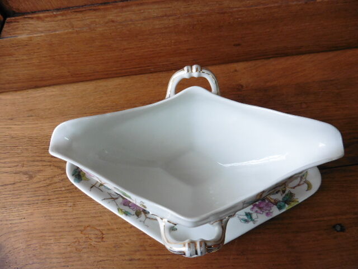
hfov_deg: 71.6
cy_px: 134
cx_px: 179
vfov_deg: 56.8
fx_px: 248
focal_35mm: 24
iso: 400
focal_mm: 4.3
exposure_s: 1/40
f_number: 3.3
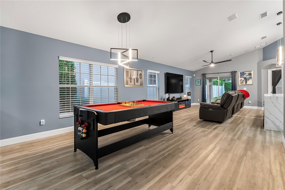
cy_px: 95
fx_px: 135
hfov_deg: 93.3
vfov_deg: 70.5
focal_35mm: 17
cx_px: 142
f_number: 9
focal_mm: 17
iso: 12800
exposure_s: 1/20
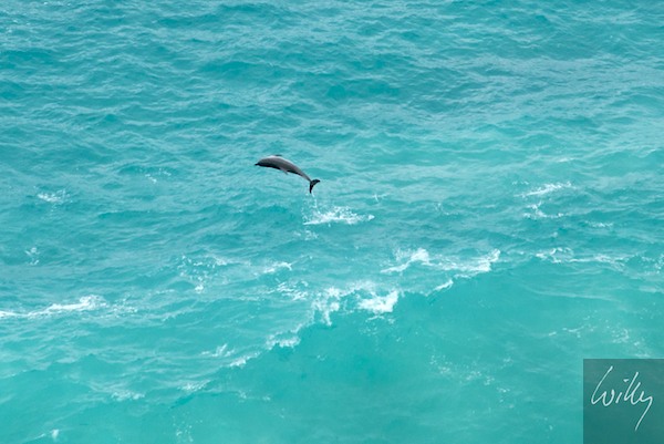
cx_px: 332
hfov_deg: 16.1
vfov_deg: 10.8
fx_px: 2353
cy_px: 222
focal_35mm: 128
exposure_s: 1/320
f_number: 9
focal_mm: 85
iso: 320
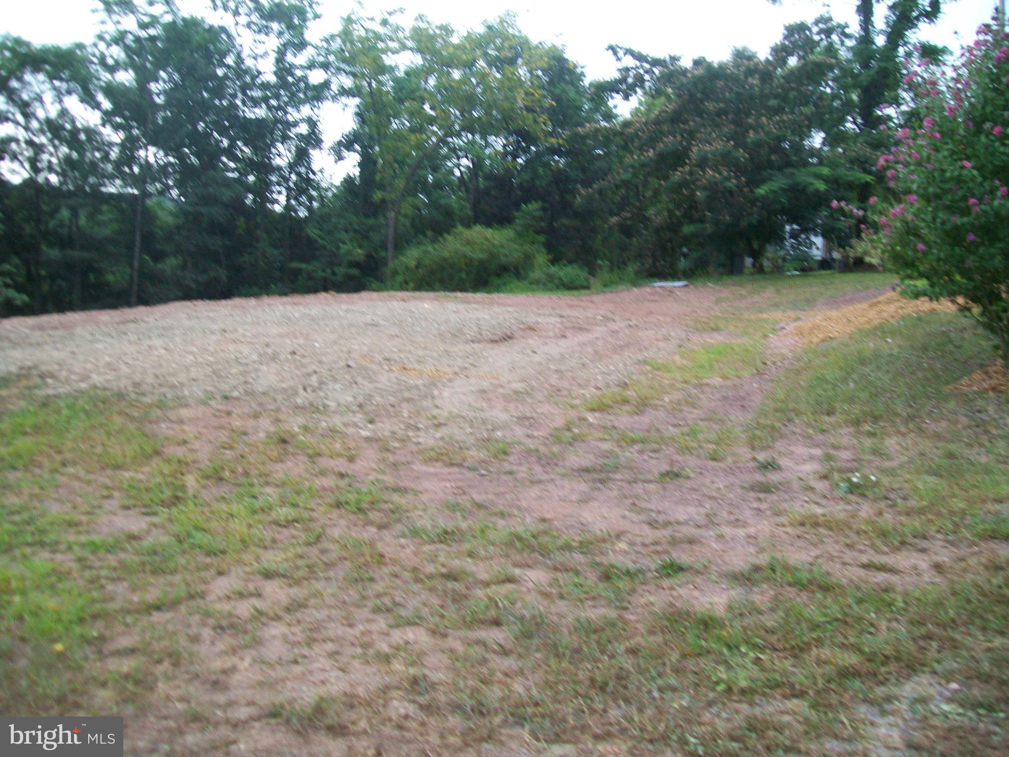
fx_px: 991
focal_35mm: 34
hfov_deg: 54.0
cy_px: 378
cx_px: 504
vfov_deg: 41.8
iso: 64
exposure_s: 1/80
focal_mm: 6.1
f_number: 2.7
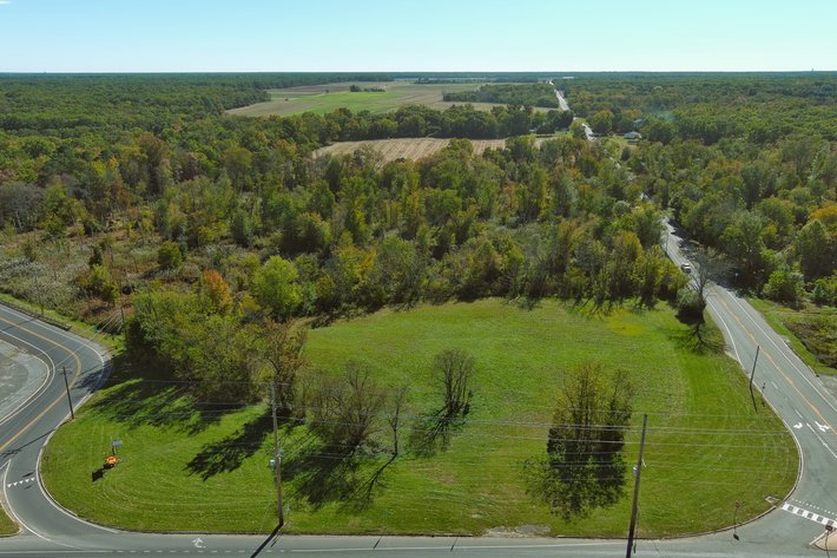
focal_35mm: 29
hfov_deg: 63.7
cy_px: 279
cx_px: 418
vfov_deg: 44.9
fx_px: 674
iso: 100
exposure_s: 1/1600
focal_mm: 10.57
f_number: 2.8
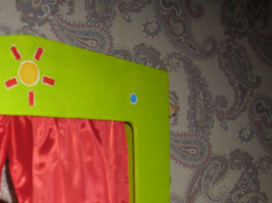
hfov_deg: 23.5
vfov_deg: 18.5
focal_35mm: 76
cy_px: 234
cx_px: -51
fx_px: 597
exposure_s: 1/30
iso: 50
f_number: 2.8
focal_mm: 6.2
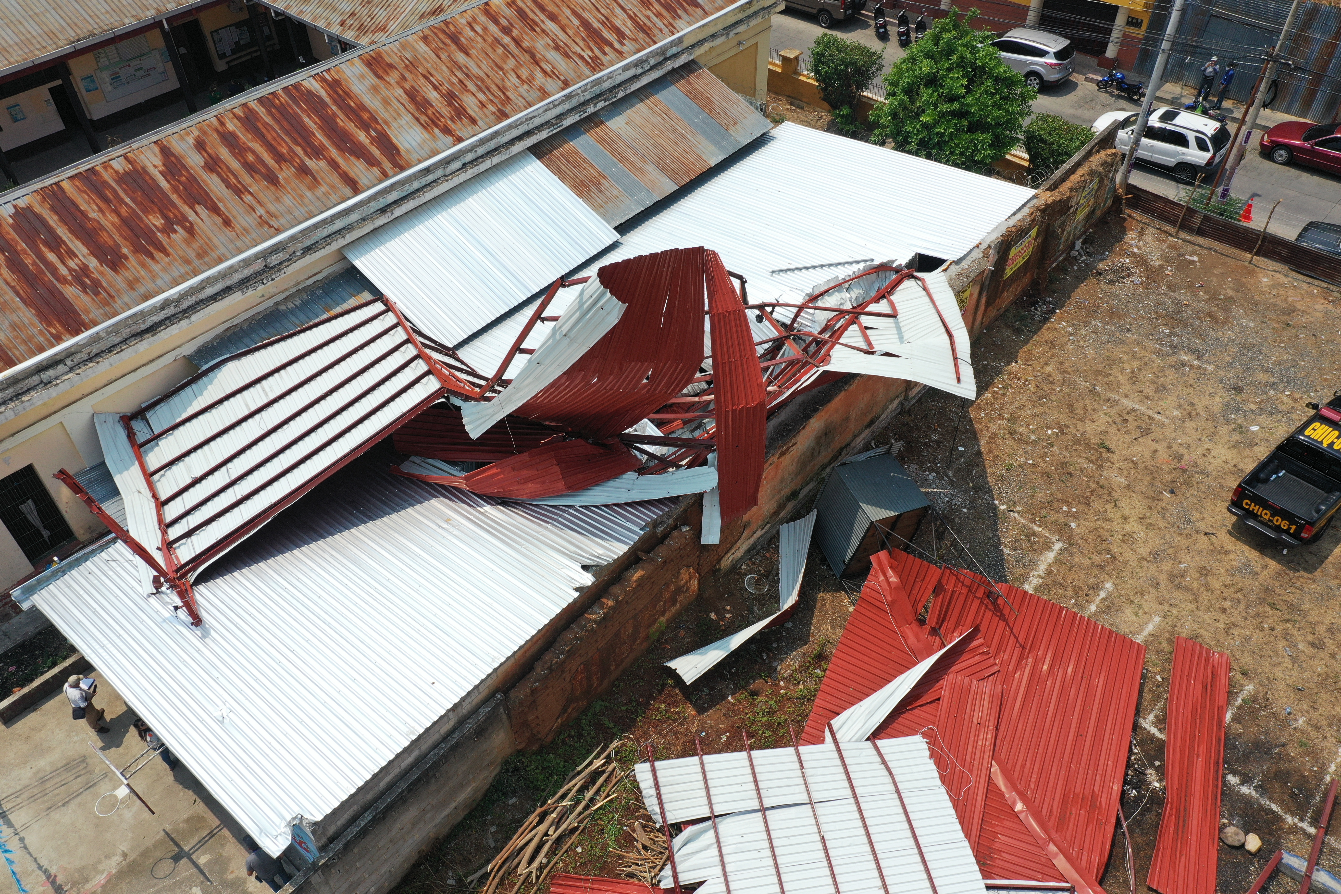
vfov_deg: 46.4
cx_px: 670
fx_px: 1043
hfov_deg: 65.5
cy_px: 447
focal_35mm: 28
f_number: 5.6
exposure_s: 1/640
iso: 100
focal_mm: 10.26
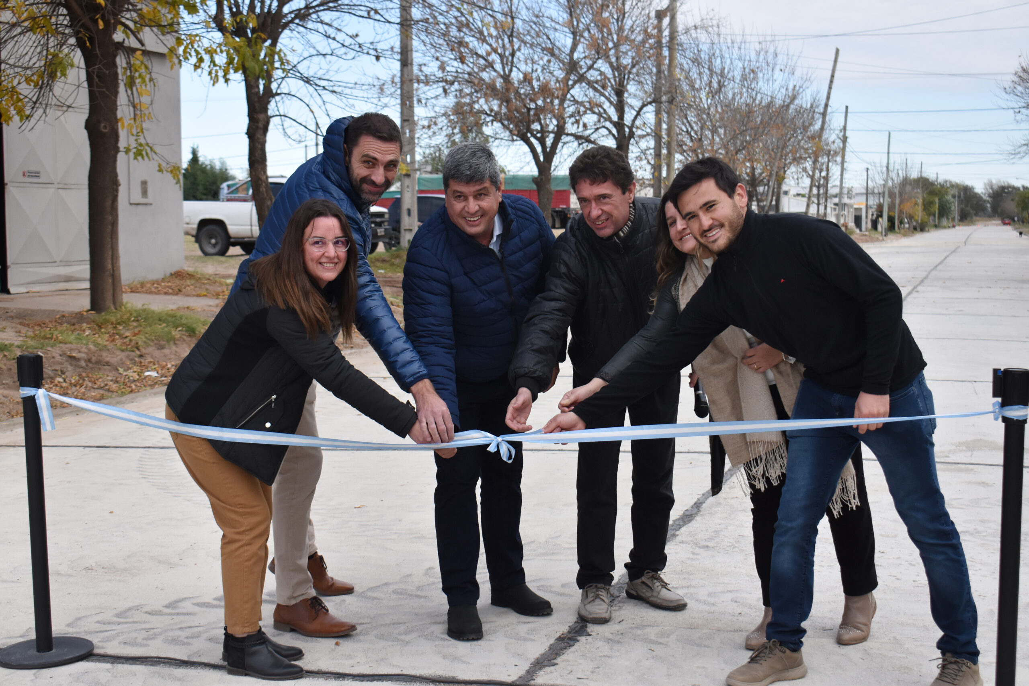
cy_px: 343
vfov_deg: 25.8
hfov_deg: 37.8
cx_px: 514
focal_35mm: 52
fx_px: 1501
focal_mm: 35
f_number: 5.6
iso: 800
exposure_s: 1/2000
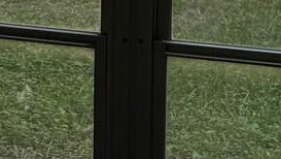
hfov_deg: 13.1
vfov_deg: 7.3
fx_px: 1141
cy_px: -276
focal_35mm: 153
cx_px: 455
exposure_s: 1/912
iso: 80
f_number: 1.78
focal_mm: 6.76
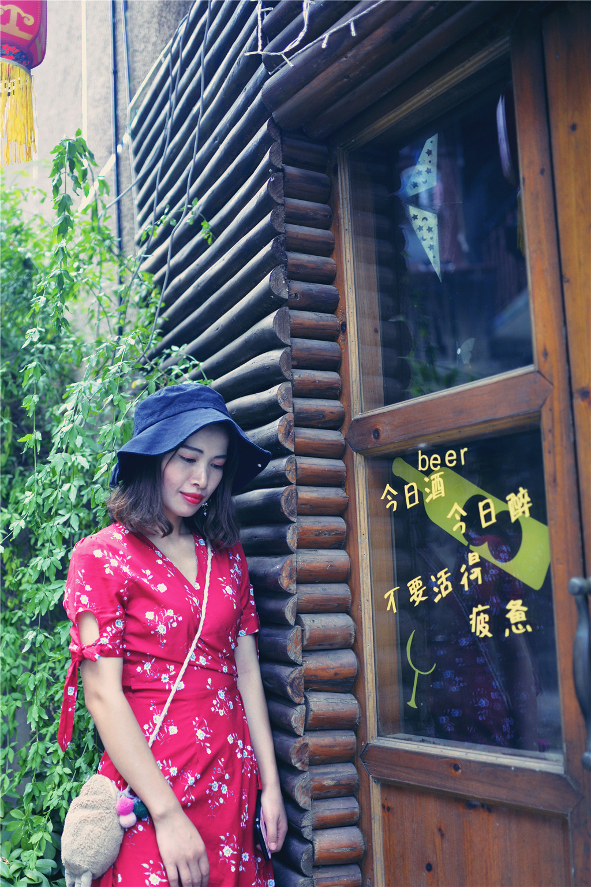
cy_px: 444
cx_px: 296
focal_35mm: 35
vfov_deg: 54.4
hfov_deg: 37.9
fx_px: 862
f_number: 1.4
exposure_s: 1/1500
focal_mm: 35
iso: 450
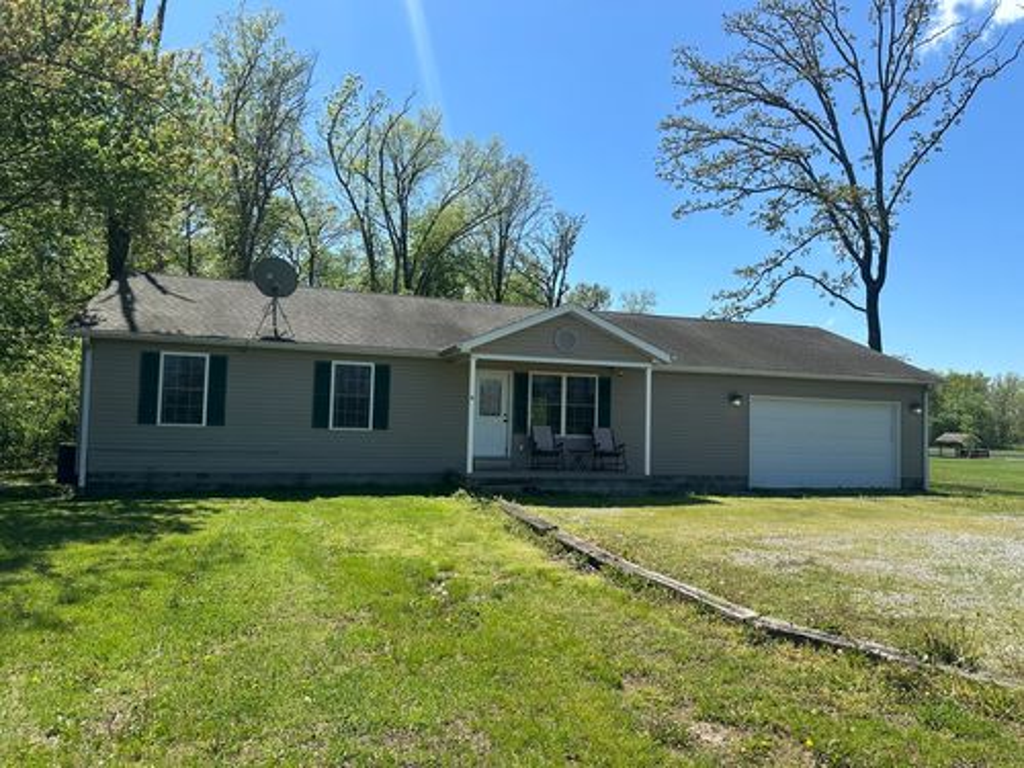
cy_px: 384
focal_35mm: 24
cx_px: 512
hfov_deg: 71.6
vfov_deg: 56.8
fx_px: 710
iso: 80
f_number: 1.78
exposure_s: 1/3717
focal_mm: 6.86
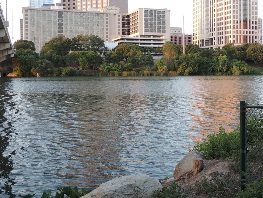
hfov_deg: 43.6
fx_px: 327
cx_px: 156
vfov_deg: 33.5
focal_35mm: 43
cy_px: 82
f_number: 3
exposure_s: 1/50
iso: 100
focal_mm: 4.3
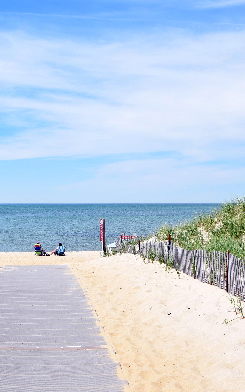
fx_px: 630
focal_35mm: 59
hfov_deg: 21.5
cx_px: 24
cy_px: 184
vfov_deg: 34.5
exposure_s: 1/400
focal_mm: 24
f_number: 10
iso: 200
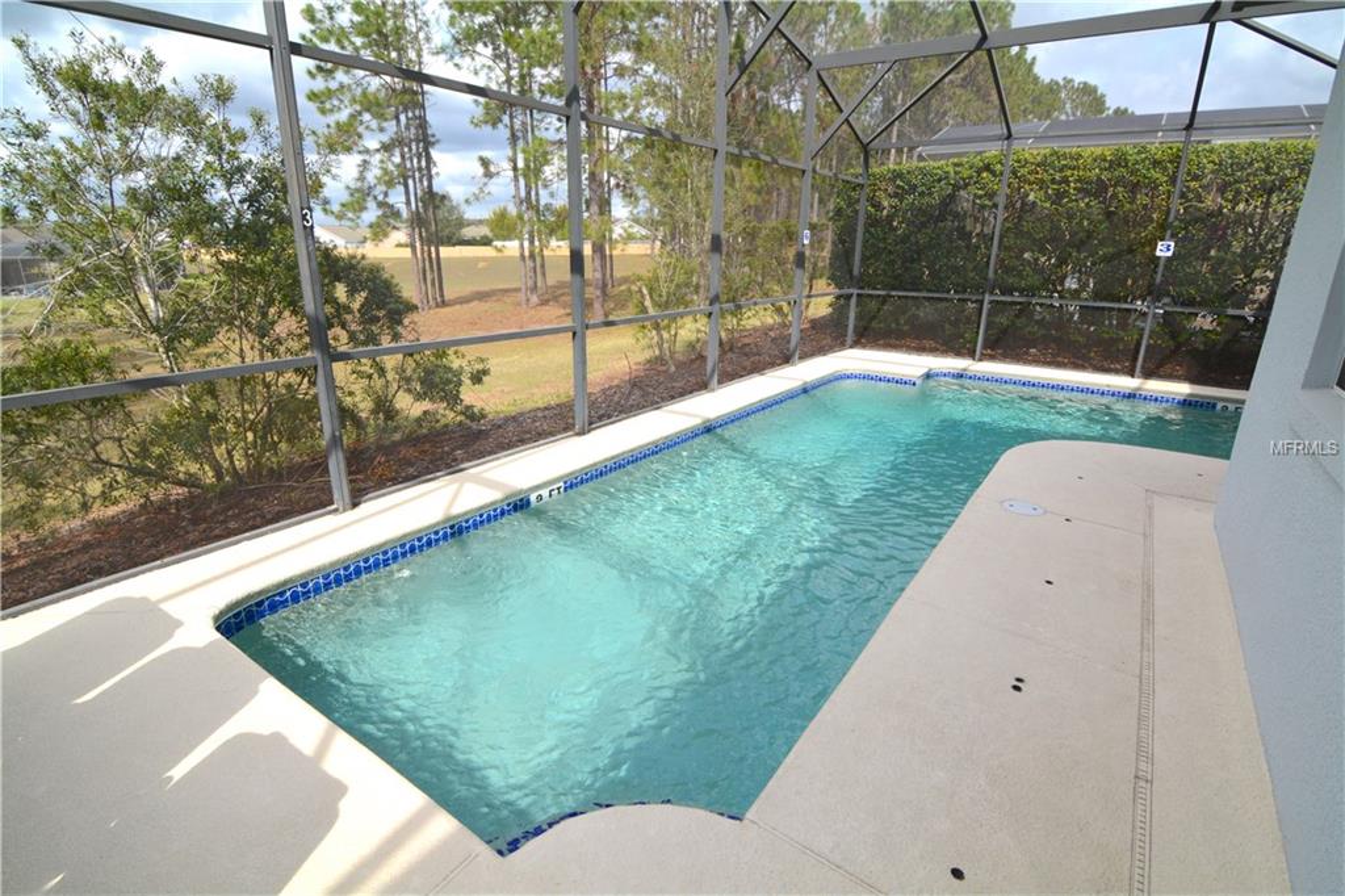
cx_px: 672
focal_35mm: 16
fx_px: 616
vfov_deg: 72.0
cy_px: 448
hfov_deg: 95.0
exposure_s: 1/250
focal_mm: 11
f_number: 8
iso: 200
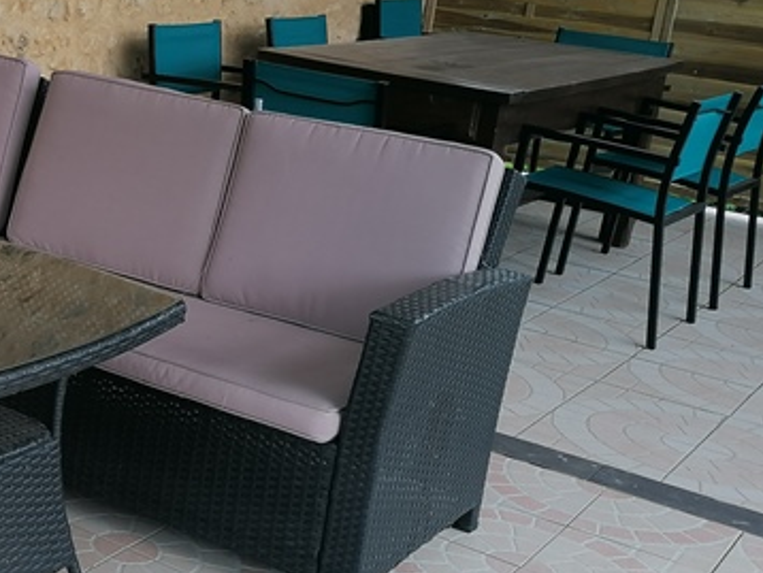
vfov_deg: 21.9
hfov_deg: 27.2
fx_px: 1478
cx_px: -15
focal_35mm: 67
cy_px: 232
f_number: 1.8
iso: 50
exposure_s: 1/275
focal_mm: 4.75
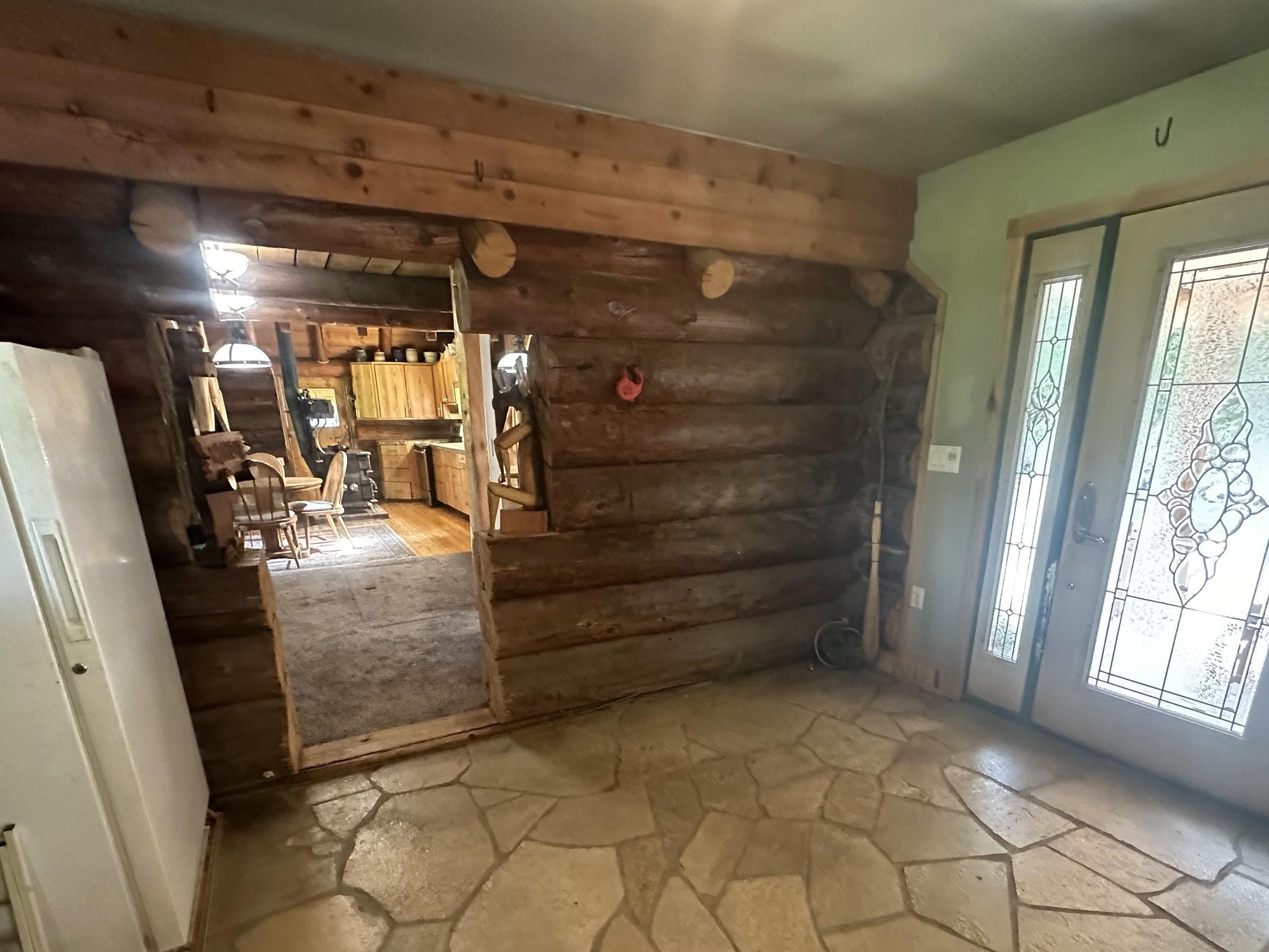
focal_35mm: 18
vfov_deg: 70.2
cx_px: 663
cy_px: 609
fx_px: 660
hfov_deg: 87.7
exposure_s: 1/60
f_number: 2.2
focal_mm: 2.22
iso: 1250
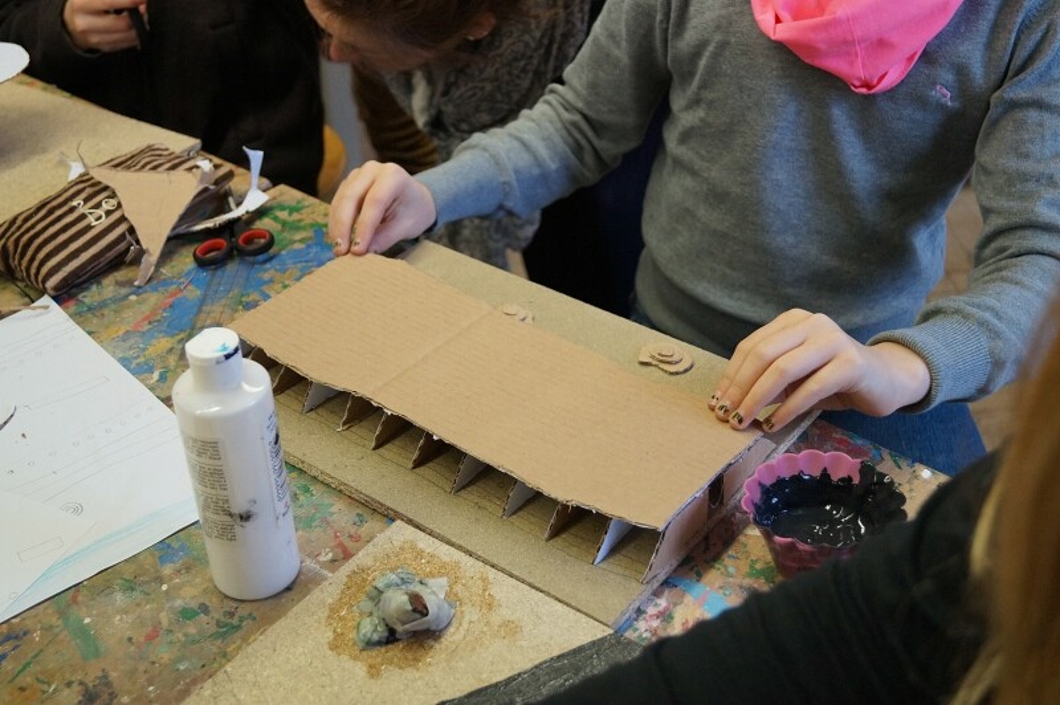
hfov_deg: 46.4
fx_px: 1236
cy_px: 352
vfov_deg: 31.8
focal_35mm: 42
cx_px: 530
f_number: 4.5
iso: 1250
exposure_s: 1/160
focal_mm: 28
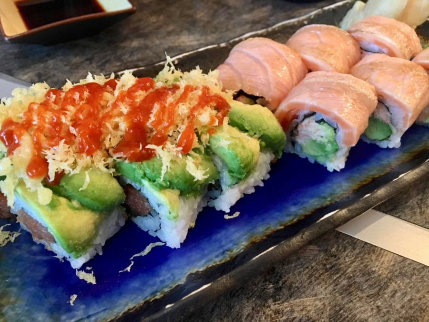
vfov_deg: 48.2
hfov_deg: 61.7
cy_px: 161
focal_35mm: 29
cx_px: 214
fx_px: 359
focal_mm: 4.15
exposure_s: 1/17
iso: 200
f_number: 2.2
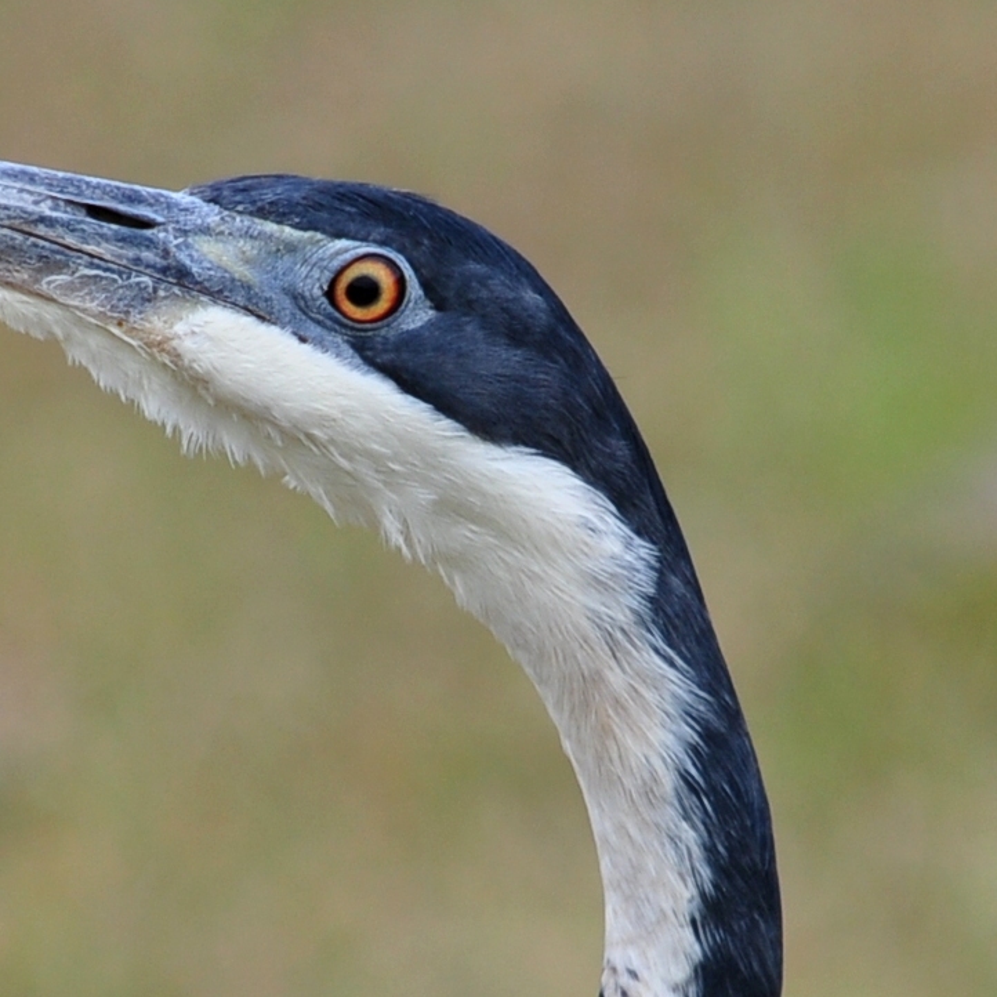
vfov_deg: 3.4
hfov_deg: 3.4
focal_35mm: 518
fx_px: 16879
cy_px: 498
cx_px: 291
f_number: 5.6
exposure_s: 1/640
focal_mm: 270
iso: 200
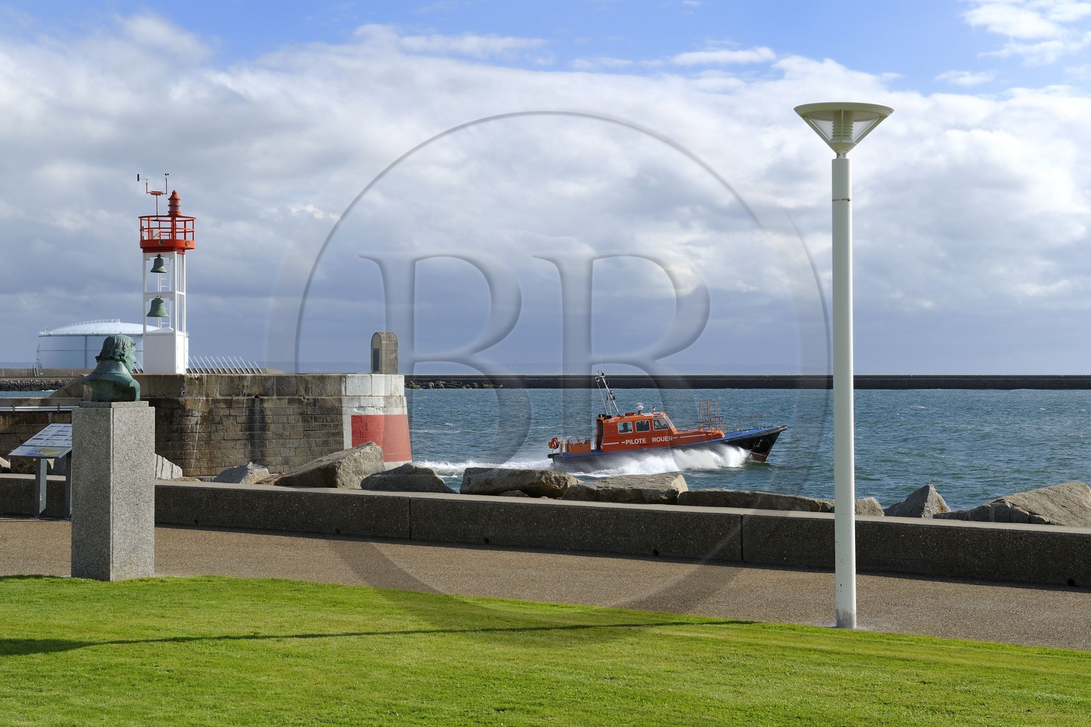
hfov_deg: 34.5
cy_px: 364
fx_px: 1757
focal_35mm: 58
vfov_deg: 23.4
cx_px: 546
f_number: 10
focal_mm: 58
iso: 200
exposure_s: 1/320
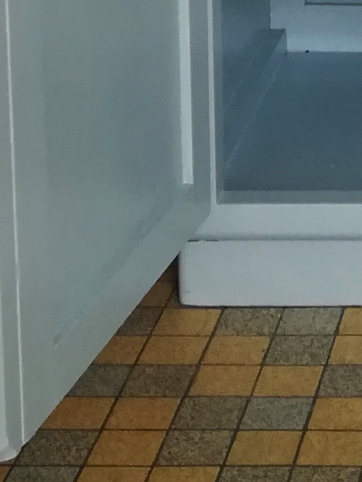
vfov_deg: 12.7
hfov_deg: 9.9
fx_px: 1994
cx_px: 604
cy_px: -362
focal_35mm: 143
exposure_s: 1/33.3
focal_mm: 3.83
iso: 125
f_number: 2.2
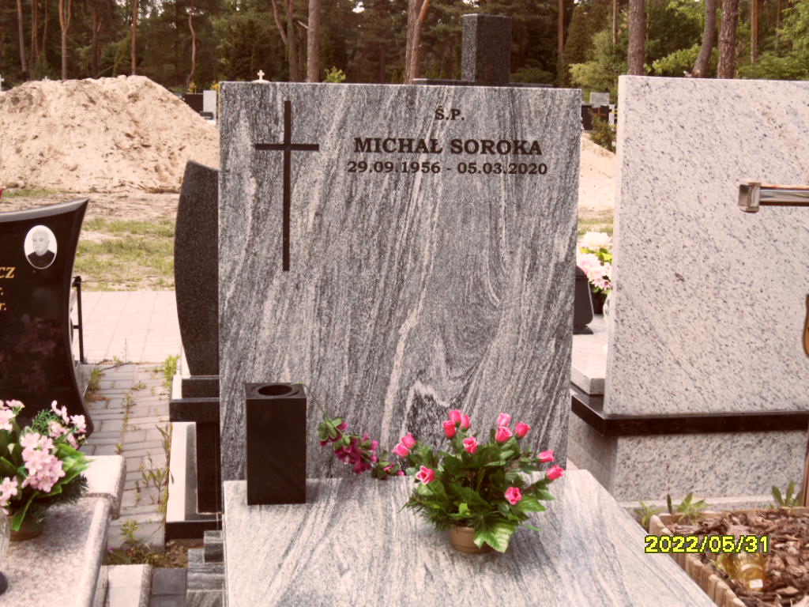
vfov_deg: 29.1
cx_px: 404
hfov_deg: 38.2
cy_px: 304
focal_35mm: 50
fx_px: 1169
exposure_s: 1/180
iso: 80
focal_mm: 8.2
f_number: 3.8
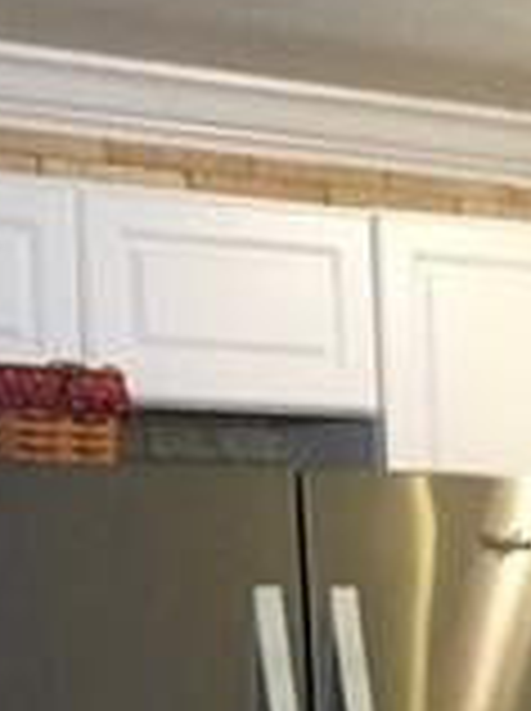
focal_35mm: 141
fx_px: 2892
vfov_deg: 13.6
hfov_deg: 9.7
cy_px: 873
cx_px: 1080
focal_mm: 4.15
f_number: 2.2
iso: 200
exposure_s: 1/30
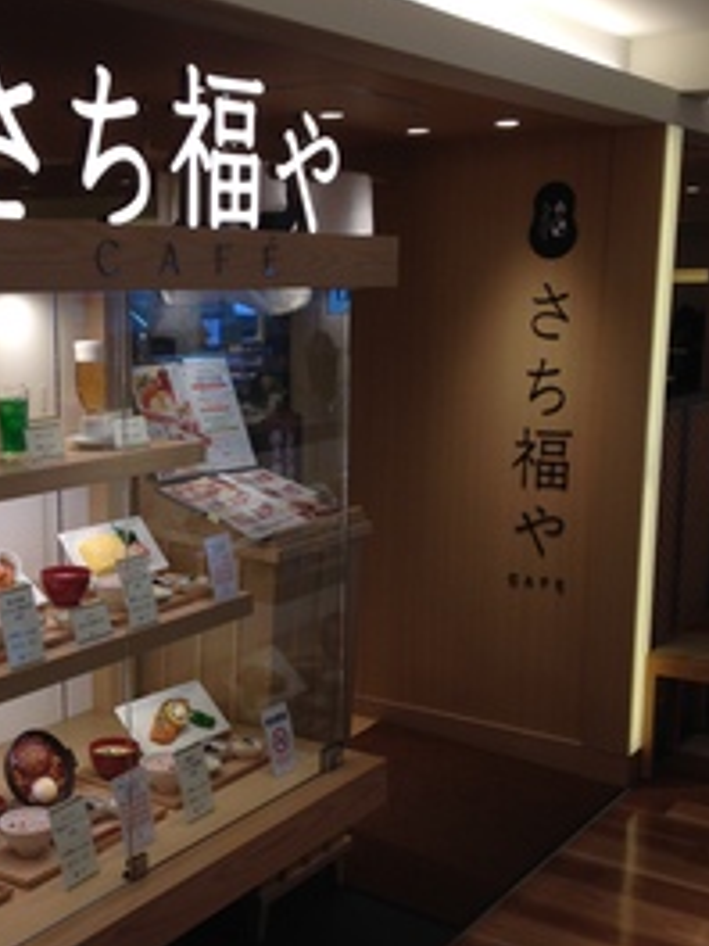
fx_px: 1365
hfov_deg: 28.8
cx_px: 201
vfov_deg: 38.1
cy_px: 527
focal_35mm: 50
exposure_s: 1/120
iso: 64
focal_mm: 4.12
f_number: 2.4
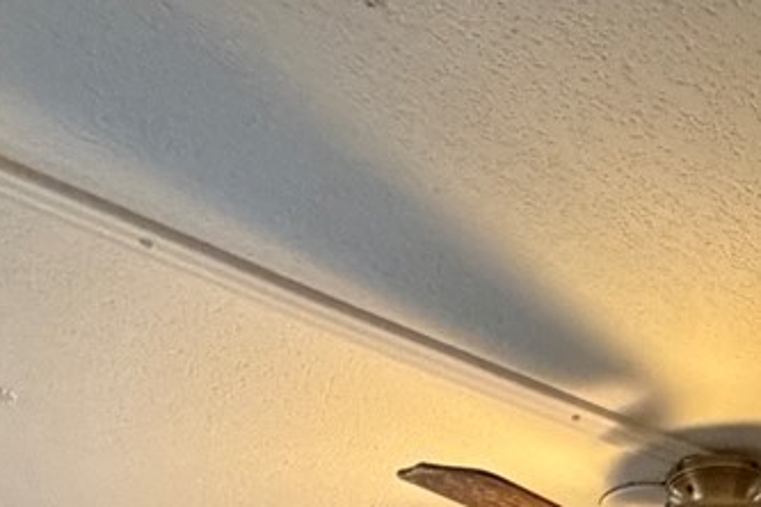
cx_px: 590
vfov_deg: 13.5
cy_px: 1256
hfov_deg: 28.3
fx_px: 1480
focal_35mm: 70
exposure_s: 1/60
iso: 1000
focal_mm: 2.22
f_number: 2.2
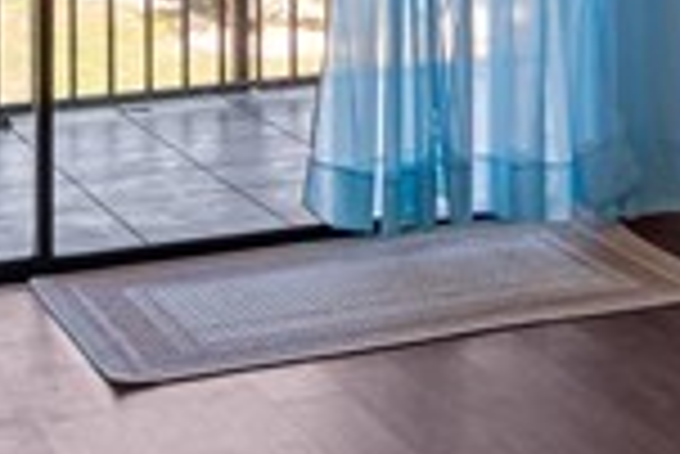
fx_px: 2042
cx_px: 770
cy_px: -283
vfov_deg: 12.0
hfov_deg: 18.1
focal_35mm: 108
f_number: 9
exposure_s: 3.2
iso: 100
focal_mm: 10
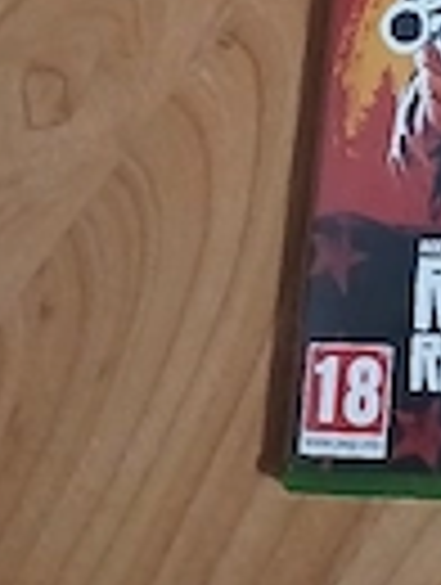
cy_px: -230
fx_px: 1354
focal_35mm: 80
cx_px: 603
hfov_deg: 17.2
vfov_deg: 21.4
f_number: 1.8
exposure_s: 1/16.7
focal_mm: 3.98
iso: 1600
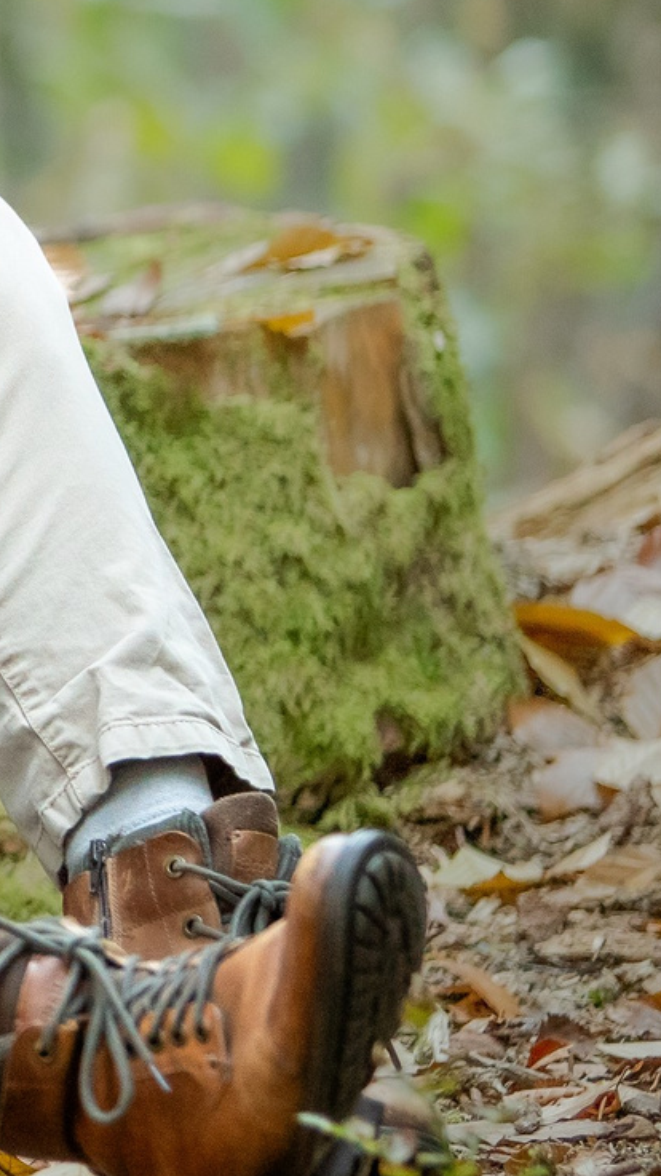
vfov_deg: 4.1
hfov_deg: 2.3
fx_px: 16452
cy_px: 215
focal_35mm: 528
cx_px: -1132
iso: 2000
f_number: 2.8
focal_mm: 145
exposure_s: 1/200
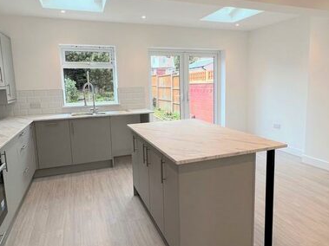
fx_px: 228
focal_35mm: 24
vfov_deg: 56.8
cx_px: 173
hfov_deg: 71.6
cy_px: 119
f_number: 1.8
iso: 40
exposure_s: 1/122
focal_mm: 1.57
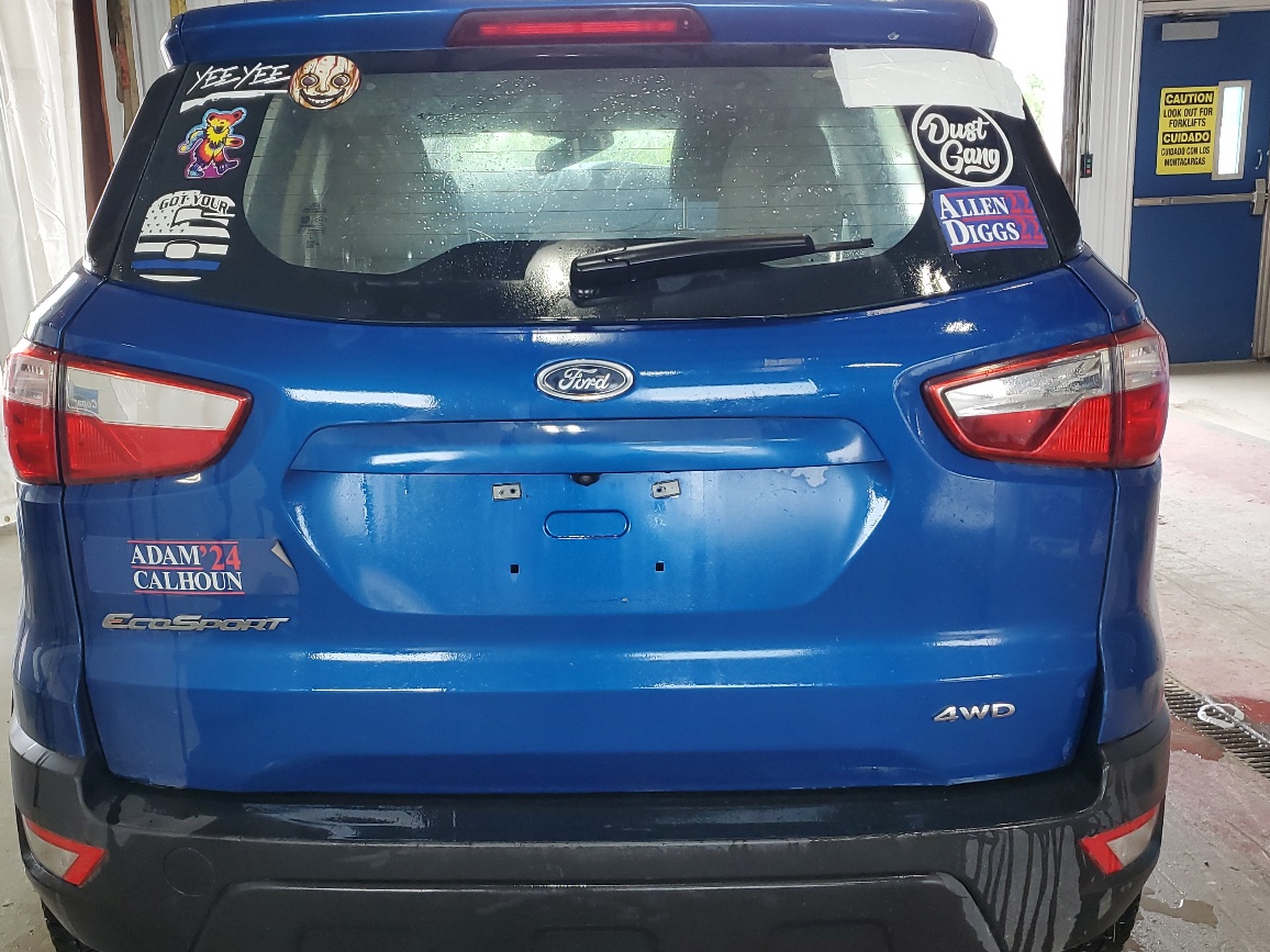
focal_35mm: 36
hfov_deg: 51.3
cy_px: 552
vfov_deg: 39.5
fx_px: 1321
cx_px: 568
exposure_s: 1/120
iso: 61
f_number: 1.5
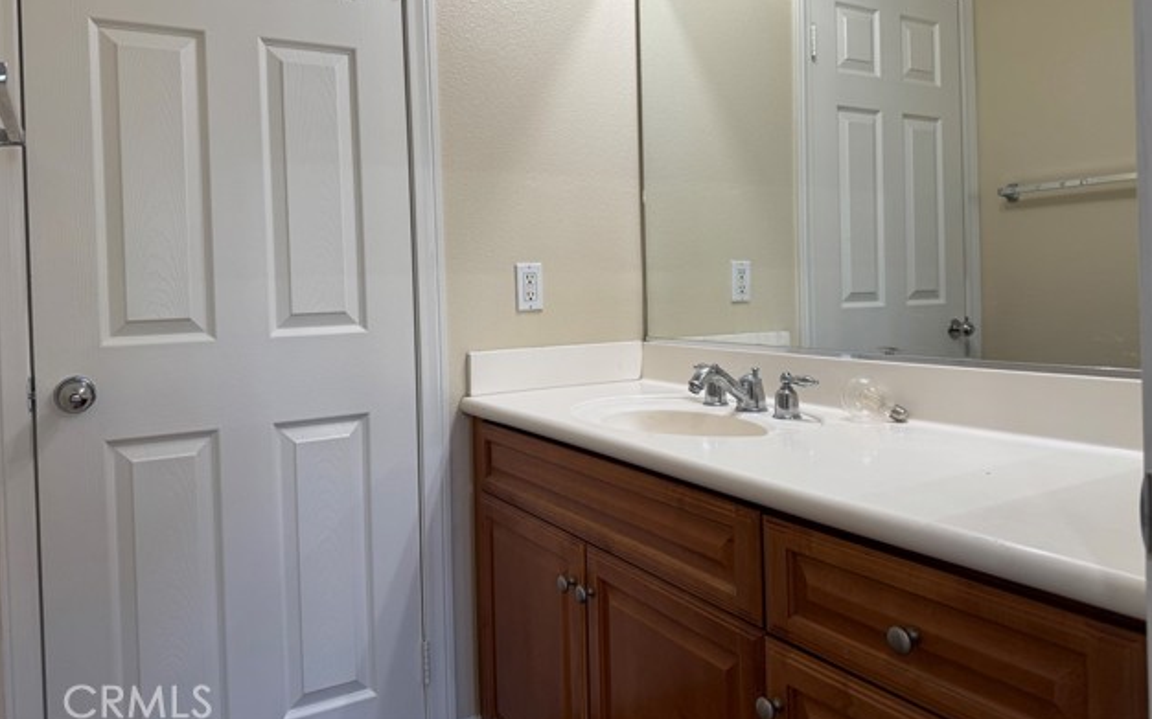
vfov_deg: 47.3
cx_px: 585
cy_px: 287
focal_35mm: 26
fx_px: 816
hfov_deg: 70.4
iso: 125
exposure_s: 1/120
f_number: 1.78
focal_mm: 6.76
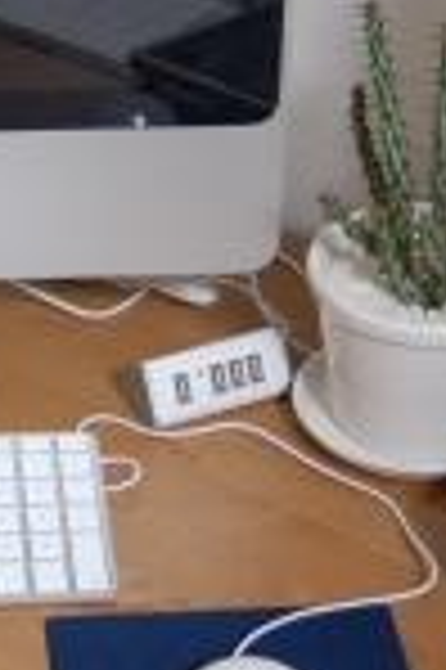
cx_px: -149
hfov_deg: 10.6
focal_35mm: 126
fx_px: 2347
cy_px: 130
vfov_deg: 16.2
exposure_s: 1/15
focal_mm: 28
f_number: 3.3
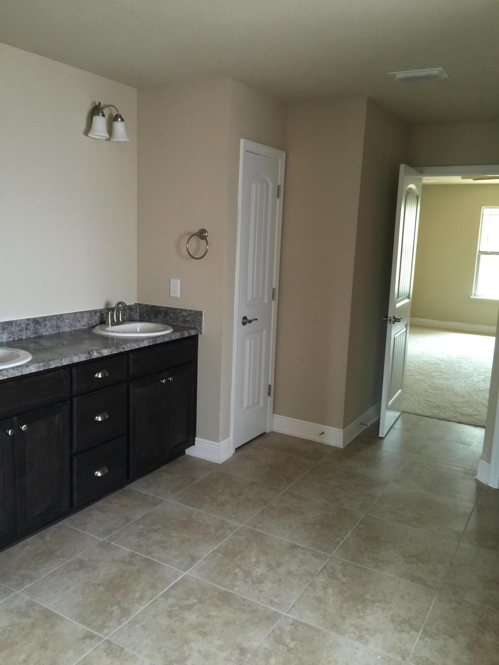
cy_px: 332
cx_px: 250
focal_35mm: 29
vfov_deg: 61.7
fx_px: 557
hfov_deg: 48.2
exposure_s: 1/10
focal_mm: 4.15
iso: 100
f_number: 2.2
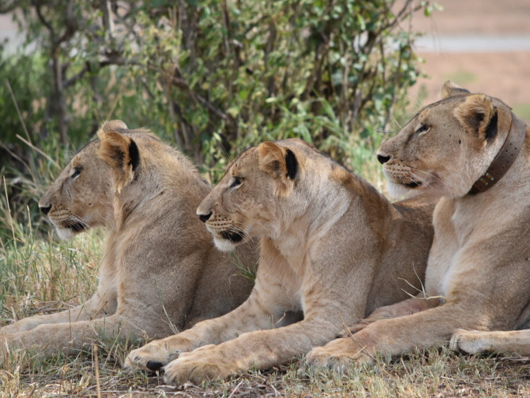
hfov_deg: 6.1
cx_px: 266
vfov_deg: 4.6
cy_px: 199
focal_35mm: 326
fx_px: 4993
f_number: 5.6
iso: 200
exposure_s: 1/500
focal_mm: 200
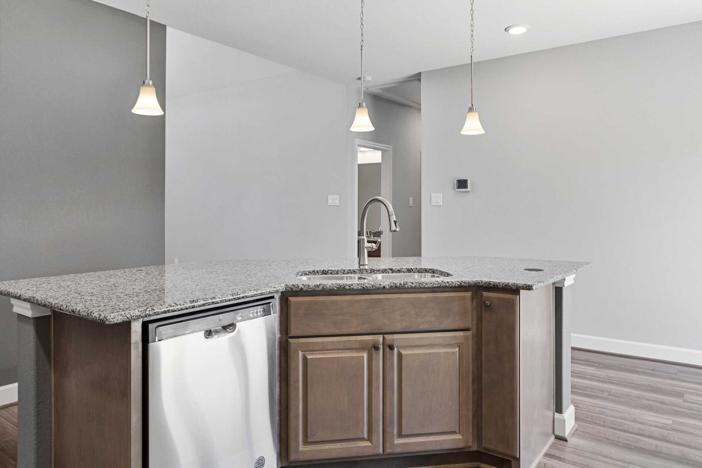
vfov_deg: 53.1
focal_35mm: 24
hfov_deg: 73.7
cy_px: 234
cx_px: 351
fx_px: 468
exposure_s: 1/30
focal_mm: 16
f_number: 2.8
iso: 200
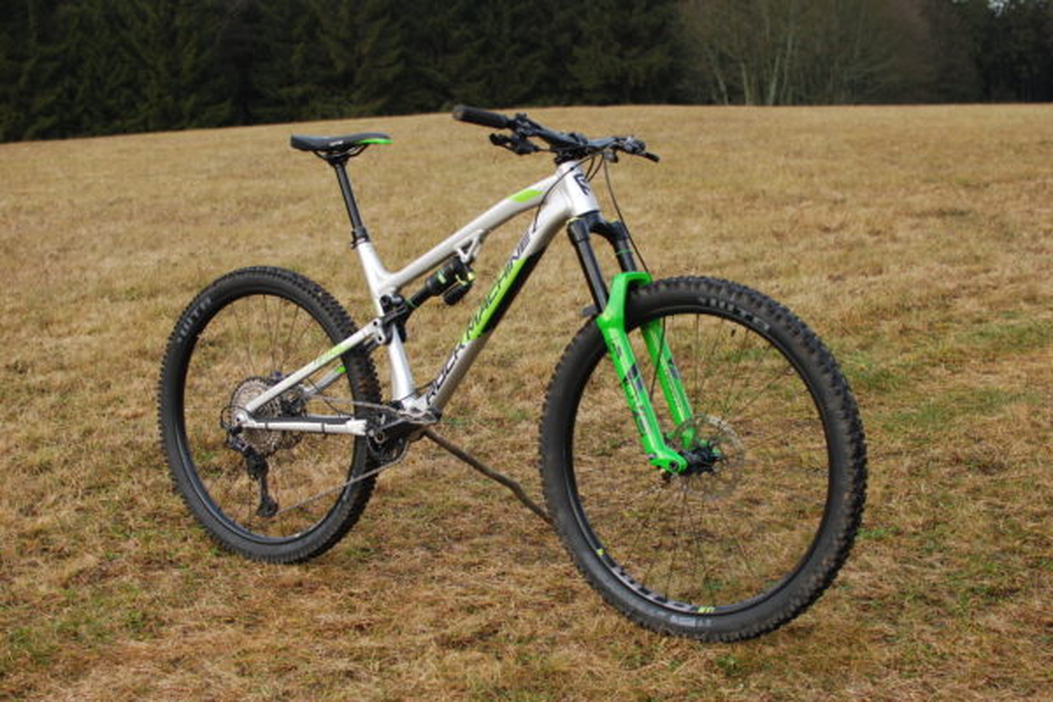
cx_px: 526
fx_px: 1536
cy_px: 351
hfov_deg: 37.9
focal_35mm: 52
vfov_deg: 25.8
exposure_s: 1/320
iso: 200
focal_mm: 35
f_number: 4
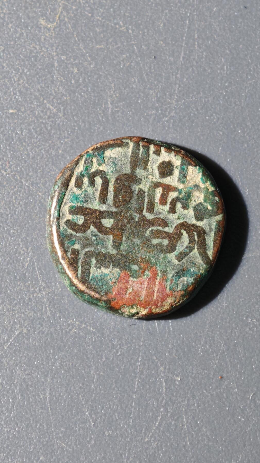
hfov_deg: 9.2
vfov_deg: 16.3
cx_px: 137
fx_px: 1618
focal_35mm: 132
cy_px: 232
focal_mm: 9
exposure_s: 1/102
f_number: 2
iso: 320
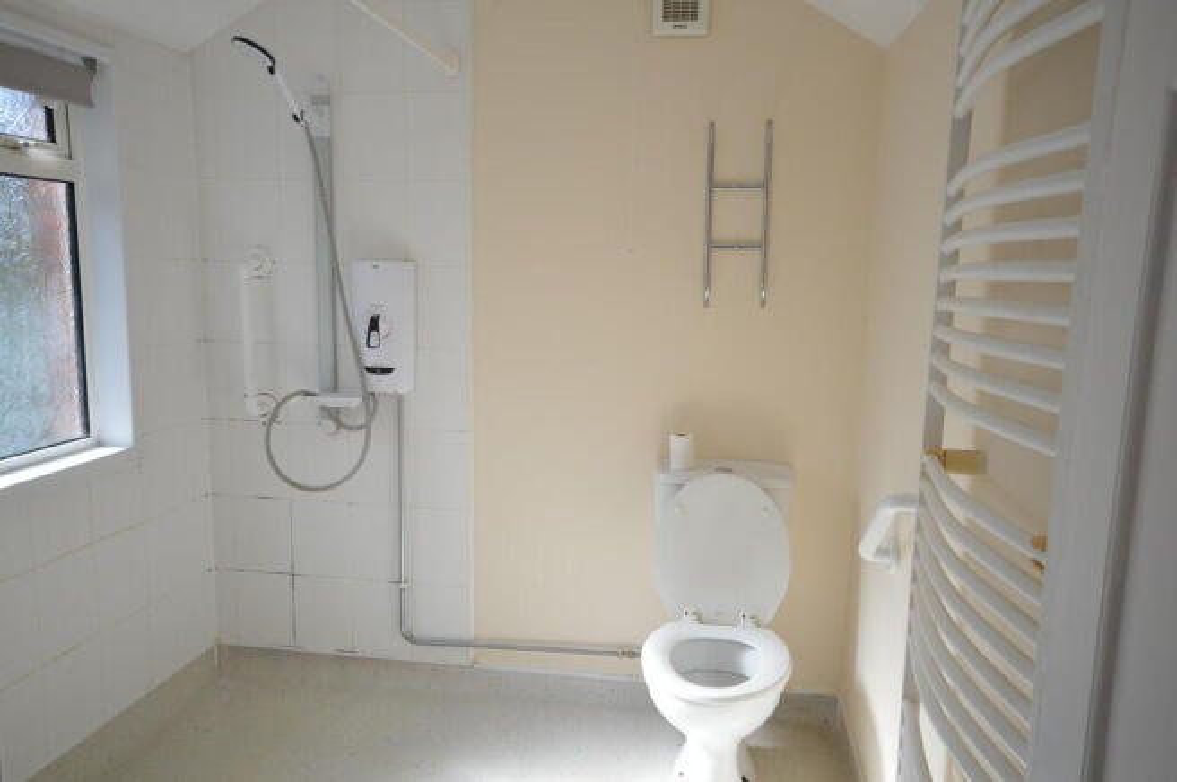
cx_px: 588
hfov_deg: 67.4
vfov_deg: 47.8
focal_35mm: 27
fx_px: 882
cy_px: 391
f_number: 5.6
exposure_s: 1/125
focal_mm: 18
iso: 180
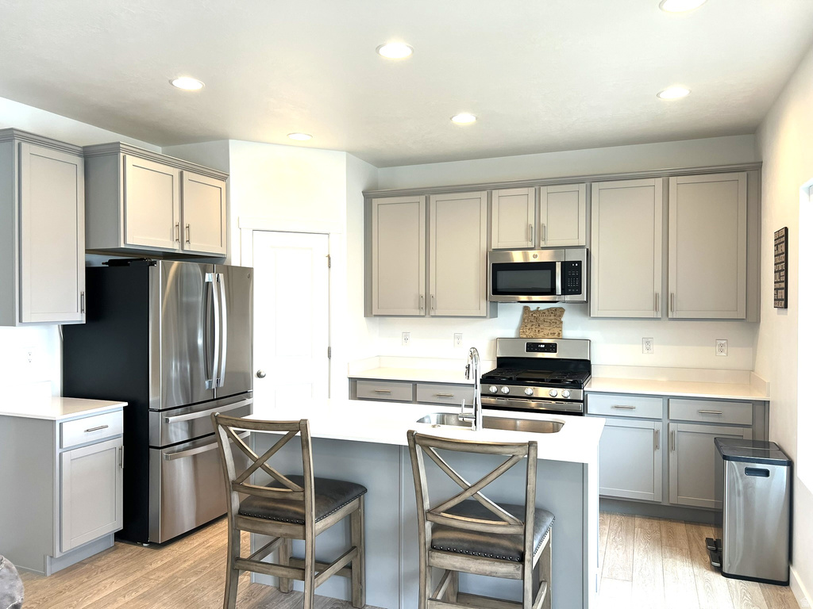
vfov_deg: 53.1
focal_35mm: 26
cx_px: 406
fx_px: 611
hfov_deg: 67.3
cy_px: 304
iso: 80
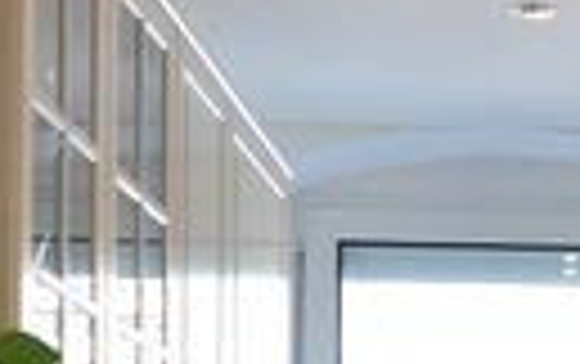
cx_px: 683
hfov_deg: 14.7
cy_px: 634
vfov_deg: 9.1
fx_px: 2184
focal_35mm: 138
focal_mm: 4
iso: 40
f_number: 1.8
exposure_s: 1/100
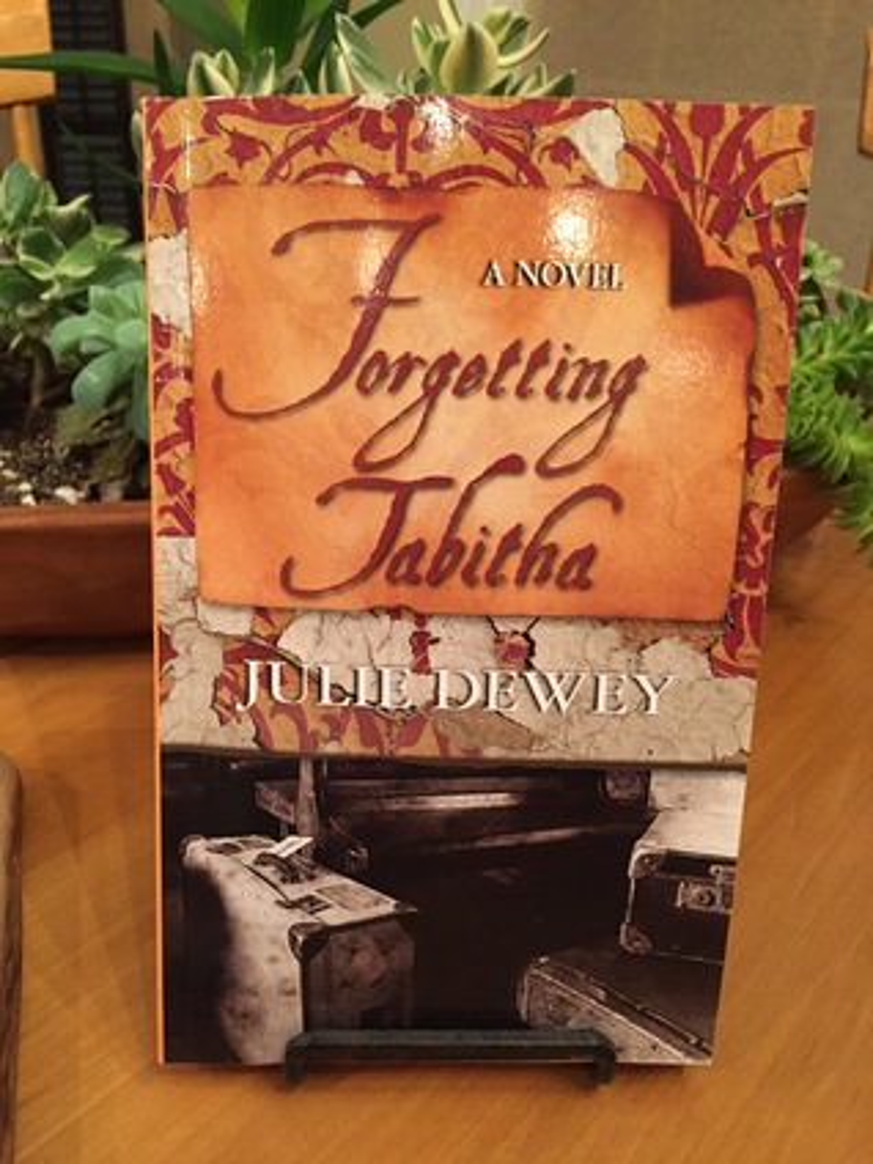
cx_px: 436
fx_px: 975
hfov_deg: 48.2
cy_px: 582
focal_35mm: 29
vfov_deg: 61.7
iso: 250
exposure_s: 1/20
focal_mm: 4.15
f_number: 2.2
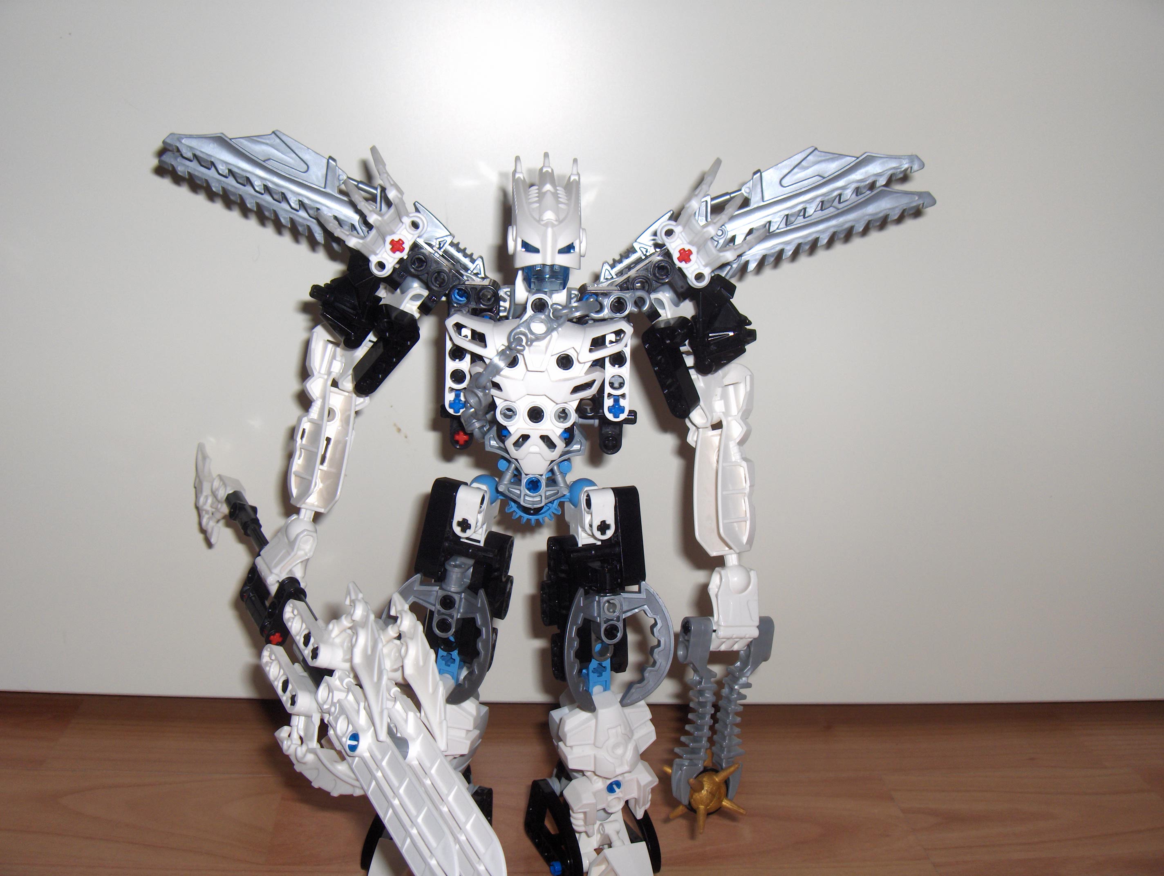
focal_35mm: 39
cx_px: 582
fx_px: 1313
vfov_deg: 36.9
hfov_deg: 47.8
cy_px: 438
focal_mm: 8
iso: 100
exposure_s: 1/60
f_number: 4.8
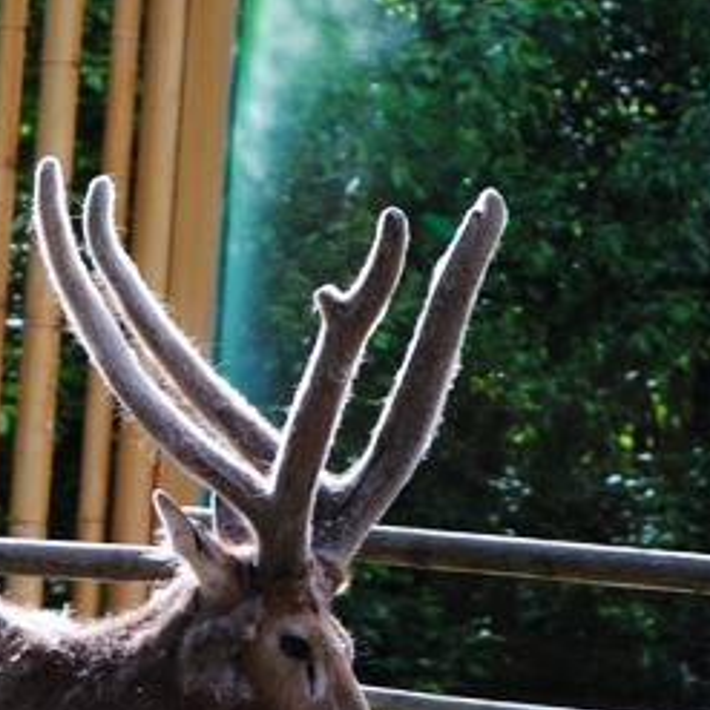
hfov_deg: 2.1
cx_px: 33
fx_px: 19144
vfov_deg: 2.1
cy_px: 405
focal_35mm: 825
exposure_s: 1/125
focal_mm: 200
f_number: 5.6
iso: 200
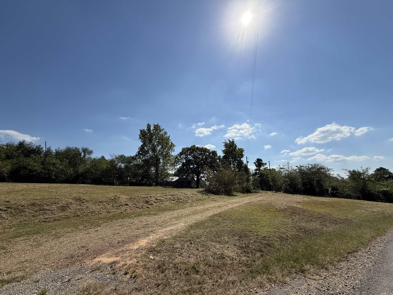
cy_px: 148
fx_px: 159
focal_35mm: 14
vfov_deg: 85.7
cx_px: 196
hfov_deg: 102.1
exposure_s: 1/5155
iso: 50
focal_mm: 2.22
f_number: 2.2
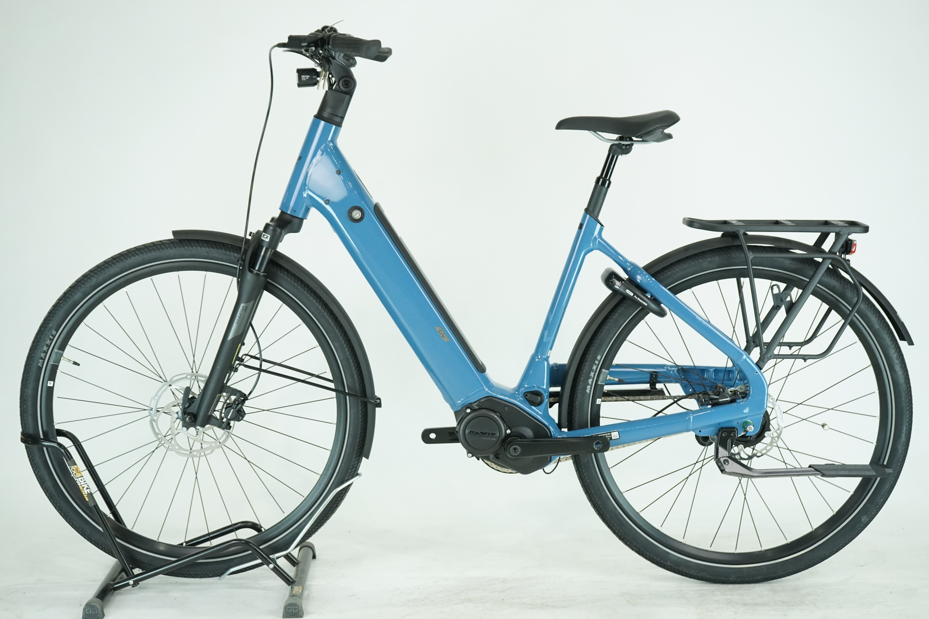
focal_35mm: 55
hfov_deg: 36.2
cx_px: 464
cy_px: 310
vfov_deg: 24.6
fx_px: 1419
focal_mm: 55
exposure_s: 1/200
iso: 1600
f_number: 5.6
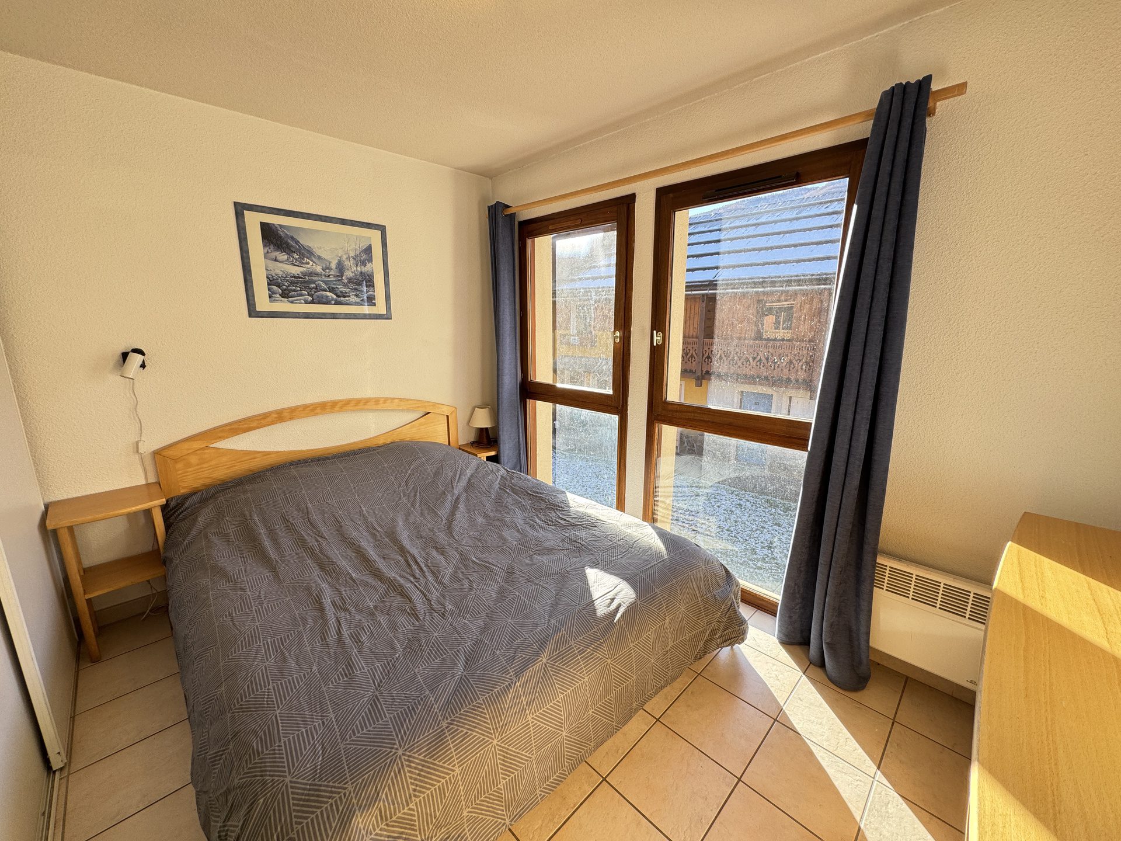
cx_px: 560
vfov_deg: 85.7
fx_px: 453
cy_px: 420
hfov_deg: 102.1
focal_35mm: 14
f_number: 2.2
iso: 40
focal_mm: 2.22
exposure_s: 1/103
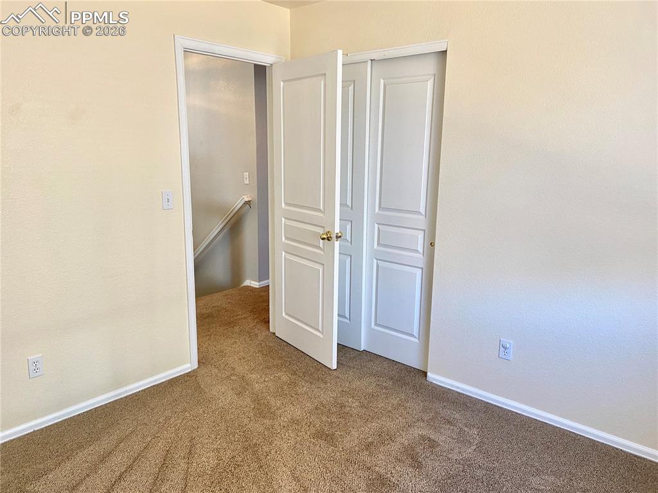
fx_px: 494
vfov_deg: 53.0
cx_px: 329
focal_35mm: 26
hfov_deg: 67.3
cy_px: 246
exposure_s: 1/77
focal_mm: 4.25
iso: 125
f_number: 1.8
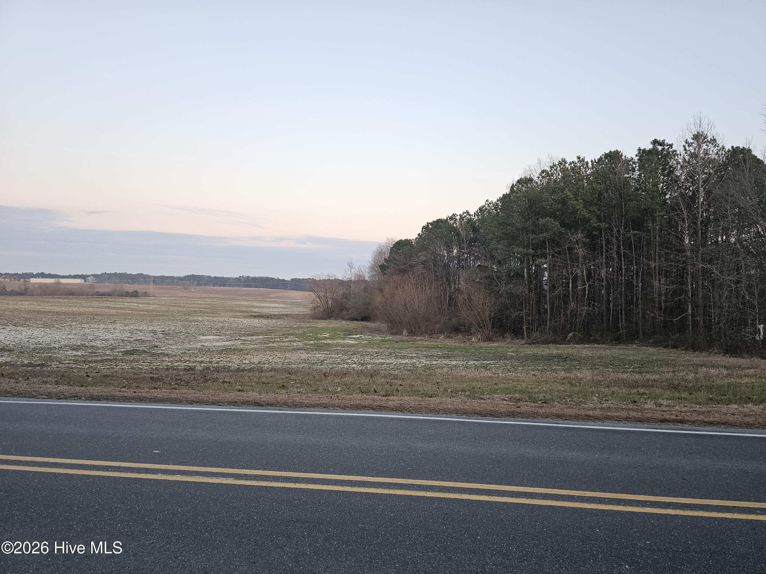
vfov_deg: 58.9
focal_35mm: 23
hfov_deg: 73.9
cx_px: 383
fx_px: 509
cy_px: 287
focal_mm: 6.3
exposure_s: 1/359
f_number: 1.7
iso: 250
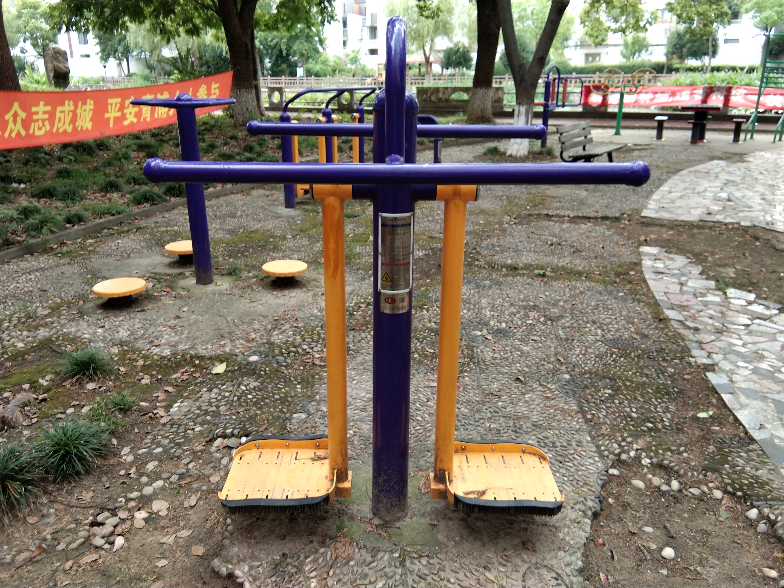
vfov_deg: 45.4
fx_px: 702
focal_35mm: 31
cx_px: 392
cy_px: 294
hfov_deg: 58.4
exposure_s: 1/50
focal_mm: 3.69
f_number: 2.2
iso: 64
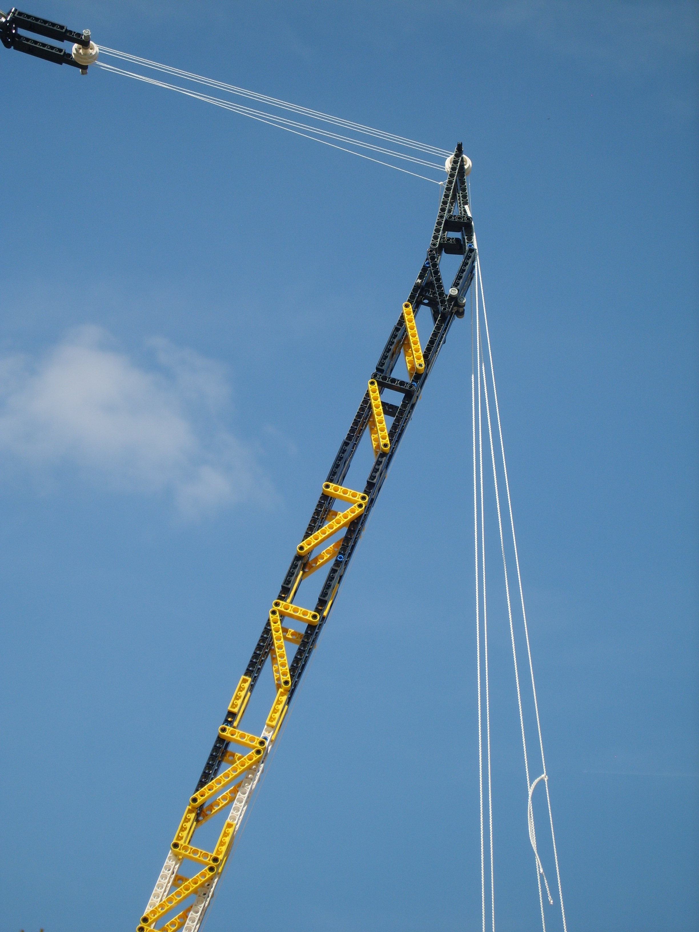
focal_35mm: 105
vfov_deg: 18.7
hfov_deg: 14.1
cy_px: 466
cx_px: 350
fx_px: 2827
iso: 50
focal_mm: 22.2
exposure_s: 1/500
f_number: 5.1
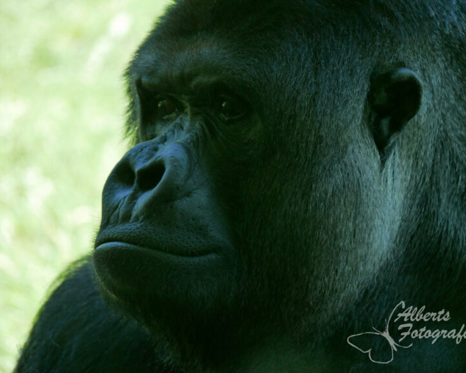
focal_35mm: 209
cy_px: 186
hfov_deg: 9.2
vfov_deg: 7.4
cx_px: 238
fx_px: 2882
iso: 400
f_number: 4
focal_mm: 100
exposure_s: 1/250
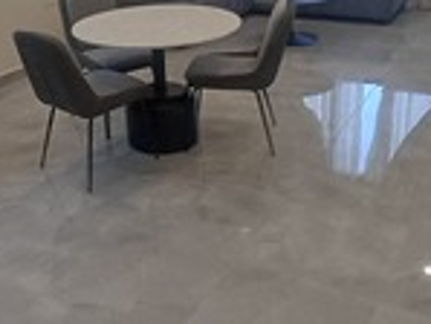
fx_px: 611
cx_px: 178
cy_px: 126
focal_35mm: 49
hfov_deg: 38.8
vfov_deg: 29.6
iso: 80
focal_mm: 1.64
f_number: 2.2
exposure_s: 1/50
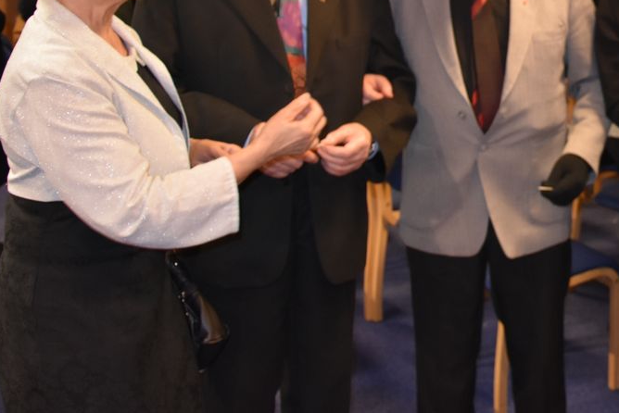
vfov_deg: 12.8
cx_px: 619
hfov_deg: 18.7
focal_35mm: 106
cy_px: 46
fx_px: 1823
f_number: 4.5
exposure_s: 1/60
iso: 1100
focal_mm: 35
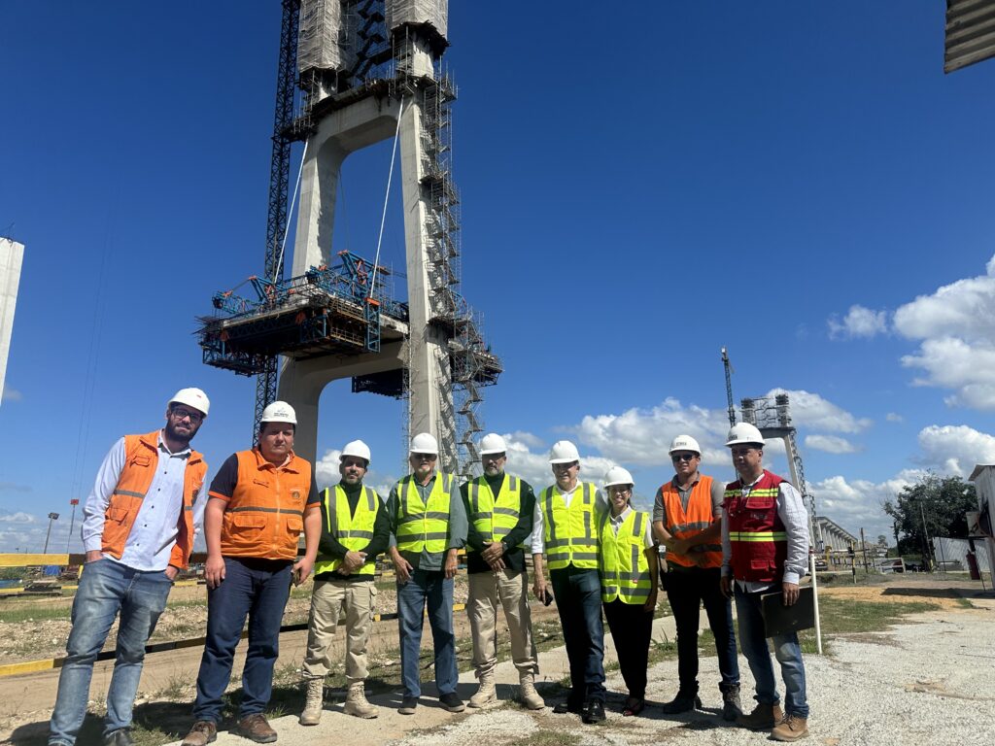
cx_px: 498
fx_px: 690
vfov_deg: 56.8
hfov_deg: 71.6
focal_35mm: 24
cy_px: 373
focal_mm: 6.86
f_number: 1.78
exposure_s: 1/10753
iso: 80
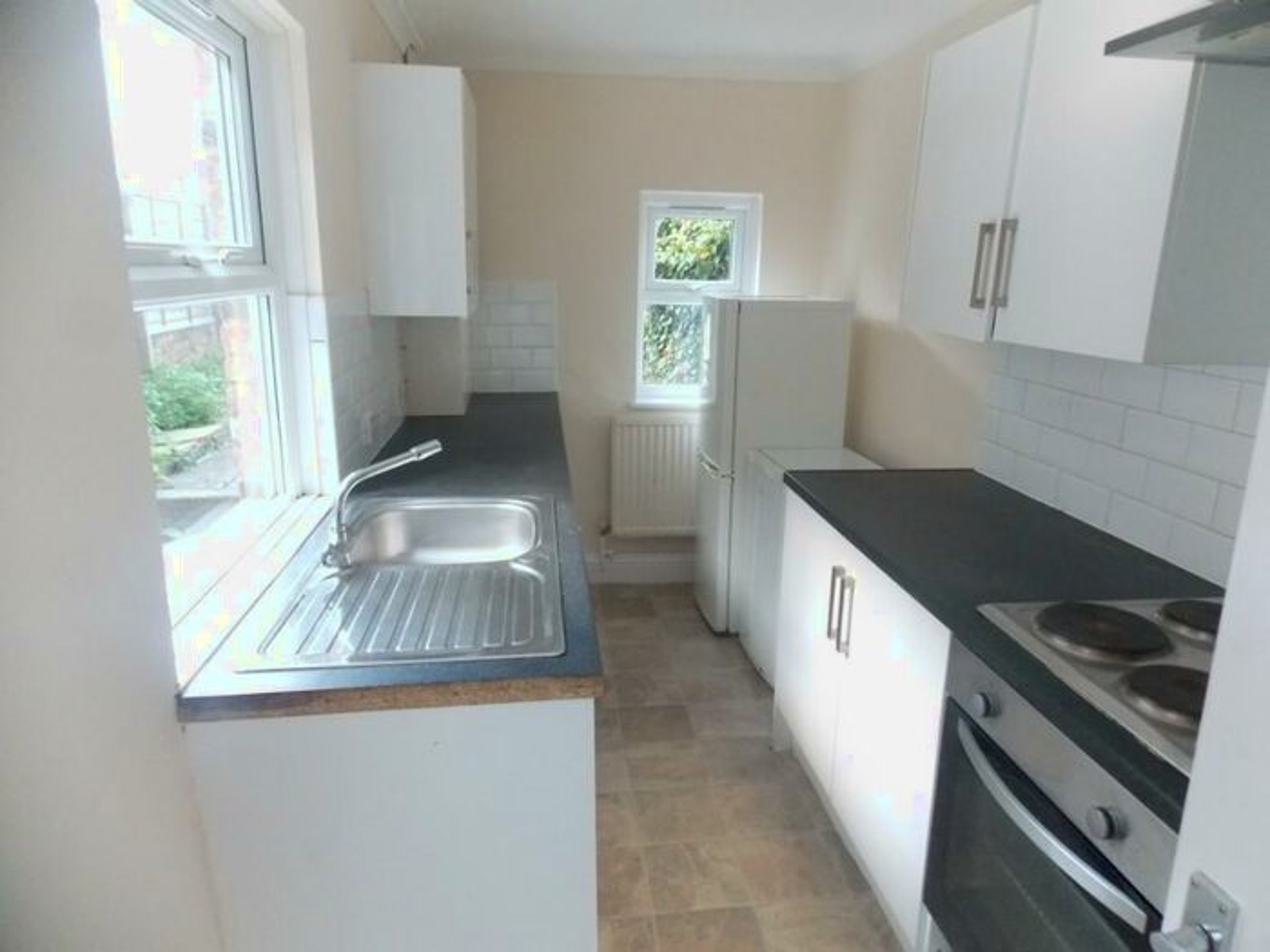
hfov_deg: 73.9
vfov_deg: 58.9
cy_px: 476
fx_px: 844
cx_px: 635
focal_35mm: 23
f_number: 3.1
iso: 400
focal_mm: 4
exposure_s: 1/30
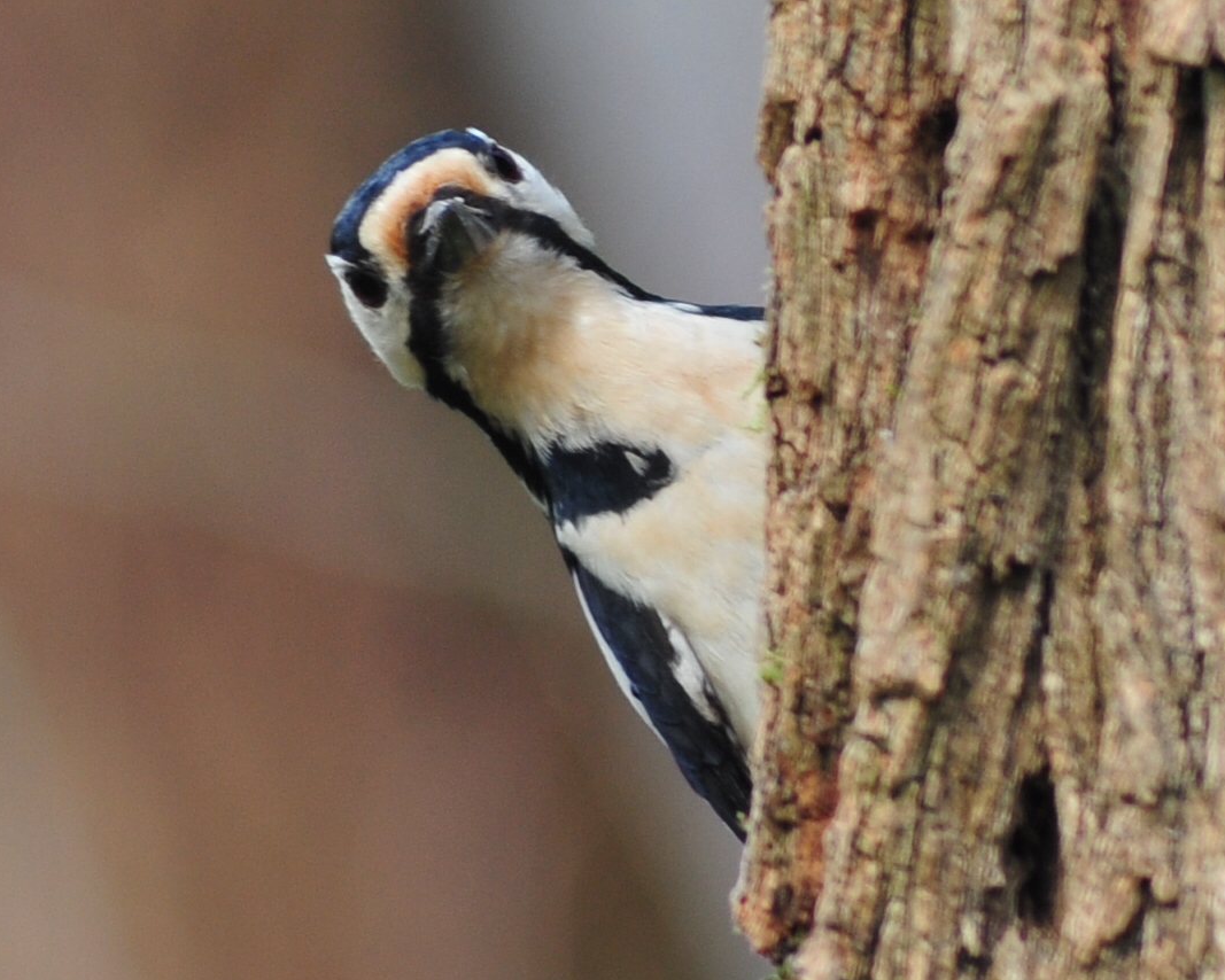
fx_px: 12257
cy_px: 490
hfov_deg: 5.7
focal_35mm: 338
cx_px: 691
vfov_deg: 4.6
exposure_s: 1/320
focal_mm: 300
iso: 640
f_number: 9
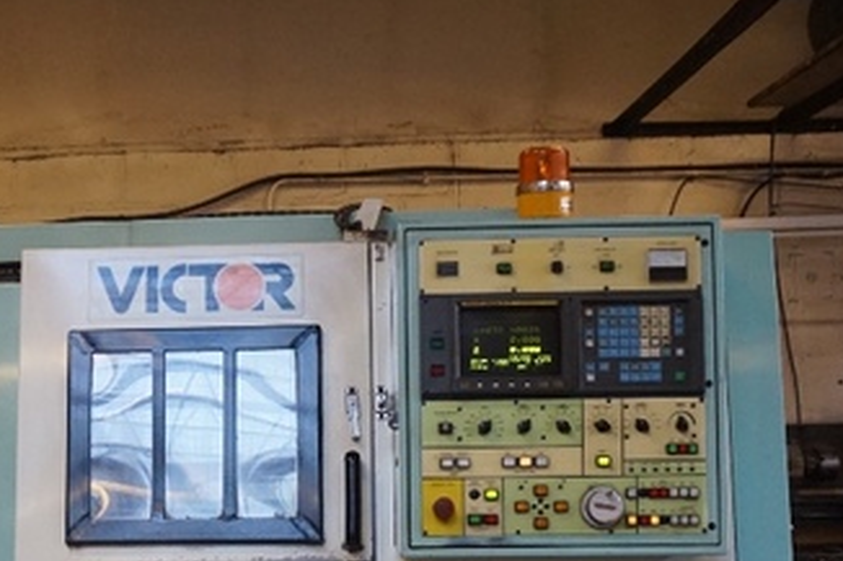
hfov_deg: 37.0
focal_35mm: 53
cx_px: 251
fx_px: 1240
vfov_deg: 24.6
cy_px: 527
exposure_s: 1/160
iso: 2500
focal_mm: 16
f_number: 3.5
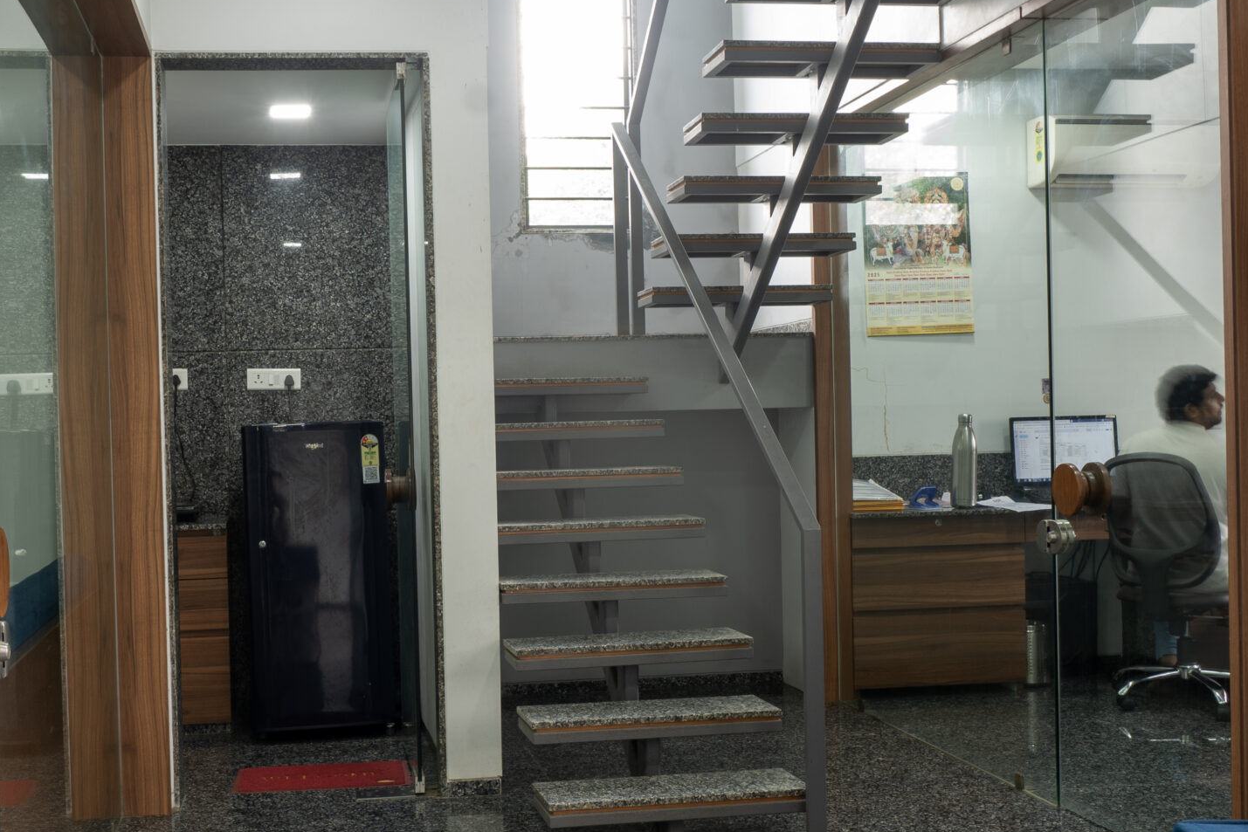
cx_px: 488
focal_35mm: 43
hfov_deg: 45.1
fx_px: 1491
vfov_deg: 31.2
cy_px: 440
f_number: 10
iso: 50
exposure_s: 1.3
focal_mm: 16
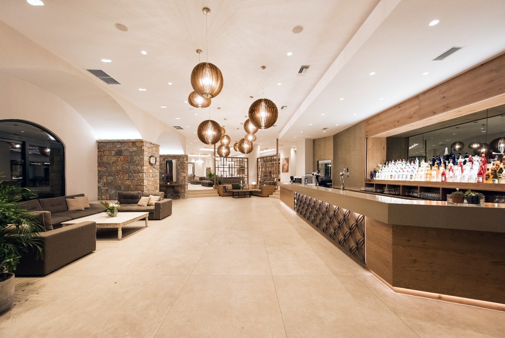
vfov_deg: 81.3
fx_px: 196
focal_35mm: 14
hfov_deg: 104.2
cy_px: 169
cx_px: 252
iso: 2500
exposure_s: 1/80
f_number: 5.6
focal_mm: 14
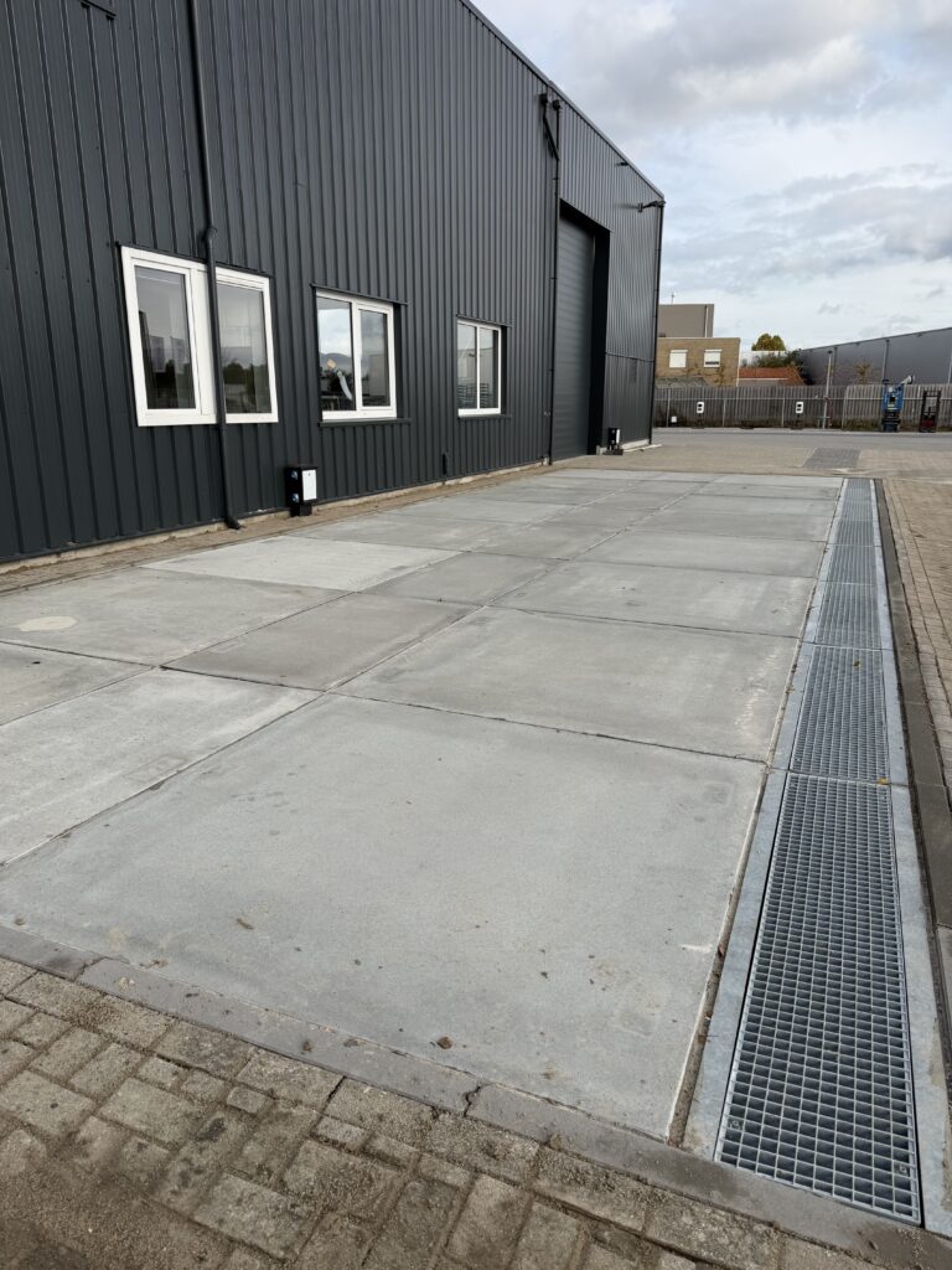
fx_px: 880
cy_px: 635
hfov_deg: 56.8
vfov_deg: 71.6
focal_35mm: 24
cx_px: 476
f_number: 1.78
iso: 80
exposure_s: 1/3584
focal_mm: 6.76
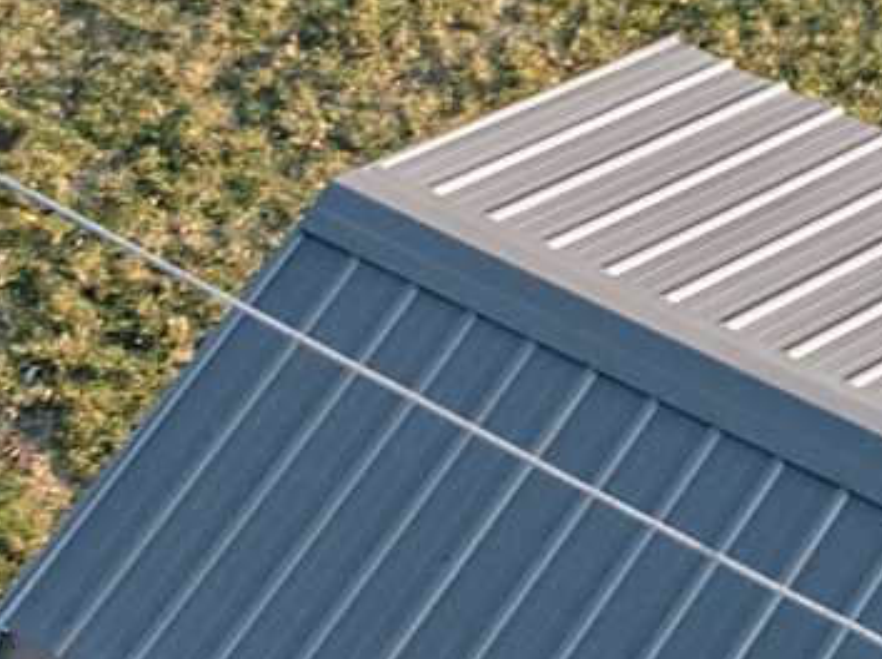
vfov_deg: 7.7
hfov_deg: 10.6
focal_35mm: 170
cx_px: 1824
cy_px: -1228
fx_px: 4327
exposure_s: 1/500
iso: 400
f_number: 2.8
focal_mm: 12.29
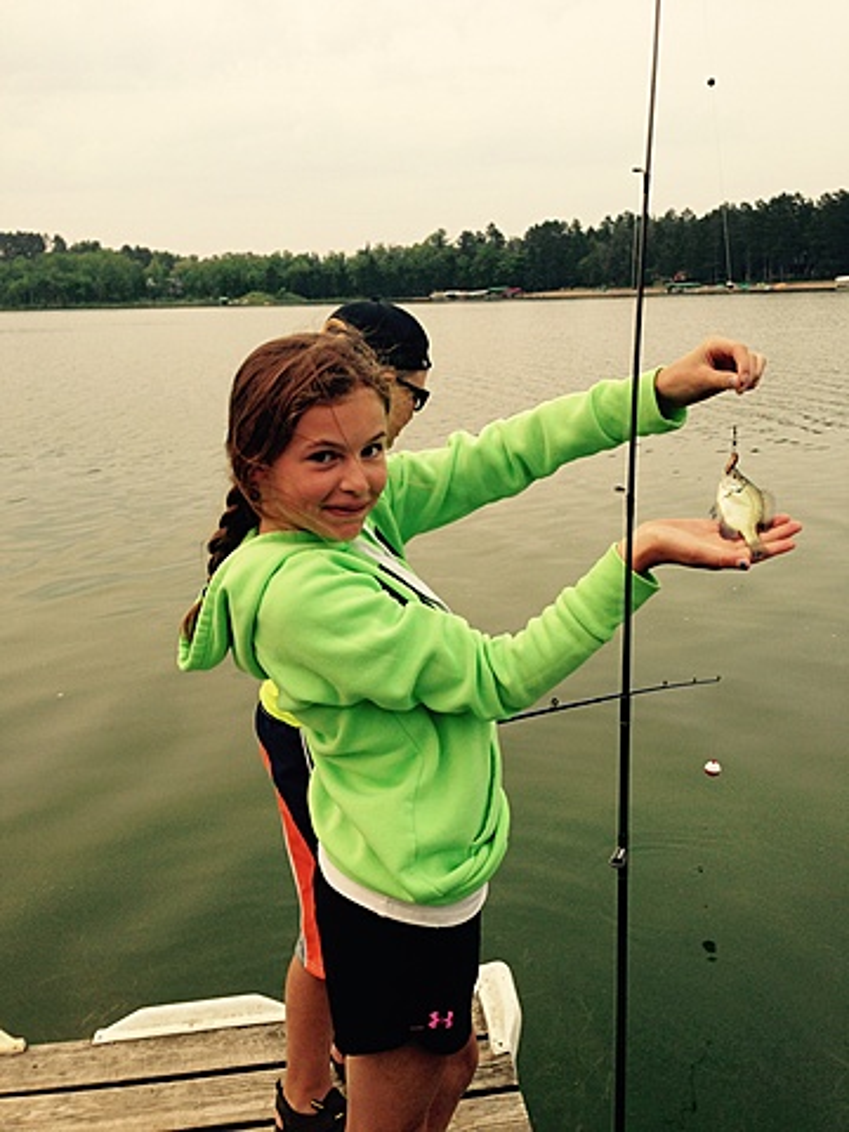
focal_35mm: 33
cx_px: 424
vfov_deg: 55.4
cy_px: 566
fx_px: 1079
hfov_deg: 42.9
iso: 50
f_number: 2.4
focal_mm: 4.12
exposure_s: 1/60
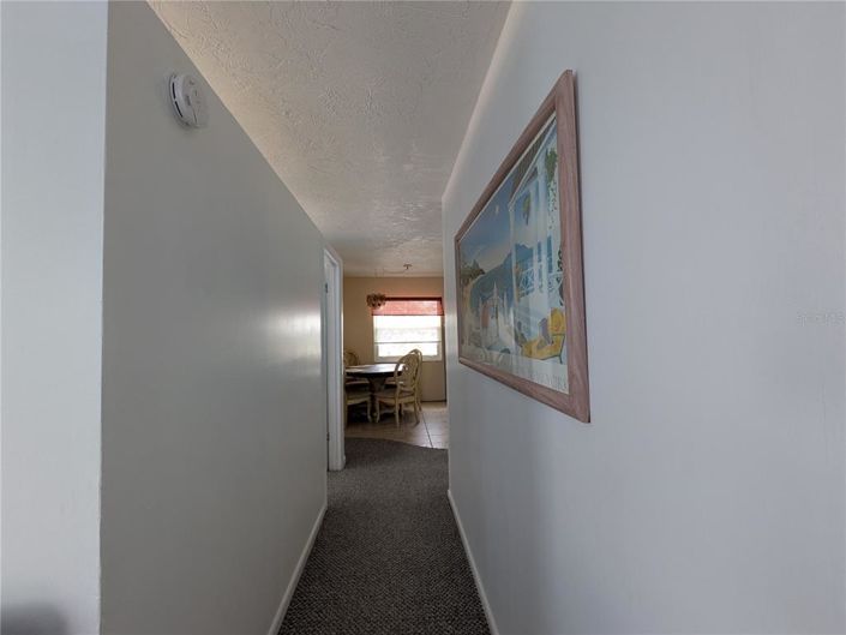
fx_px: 342
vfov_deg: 85.7
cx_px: 423
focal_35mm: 14
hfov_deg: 102.1
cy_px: 318
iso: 76
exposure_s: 1/50
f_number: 2.2
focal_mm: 1.83
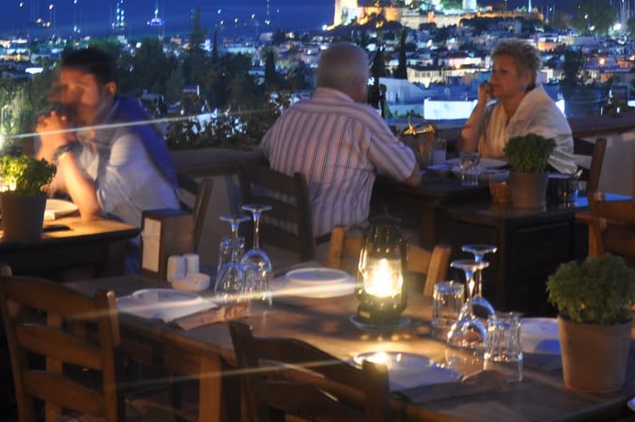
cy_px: -83
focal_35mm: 78
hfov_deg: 25.9
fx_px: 1375
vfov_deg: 16.7
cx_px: 223
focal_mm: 18
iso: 200
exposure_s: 4
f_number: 3.5
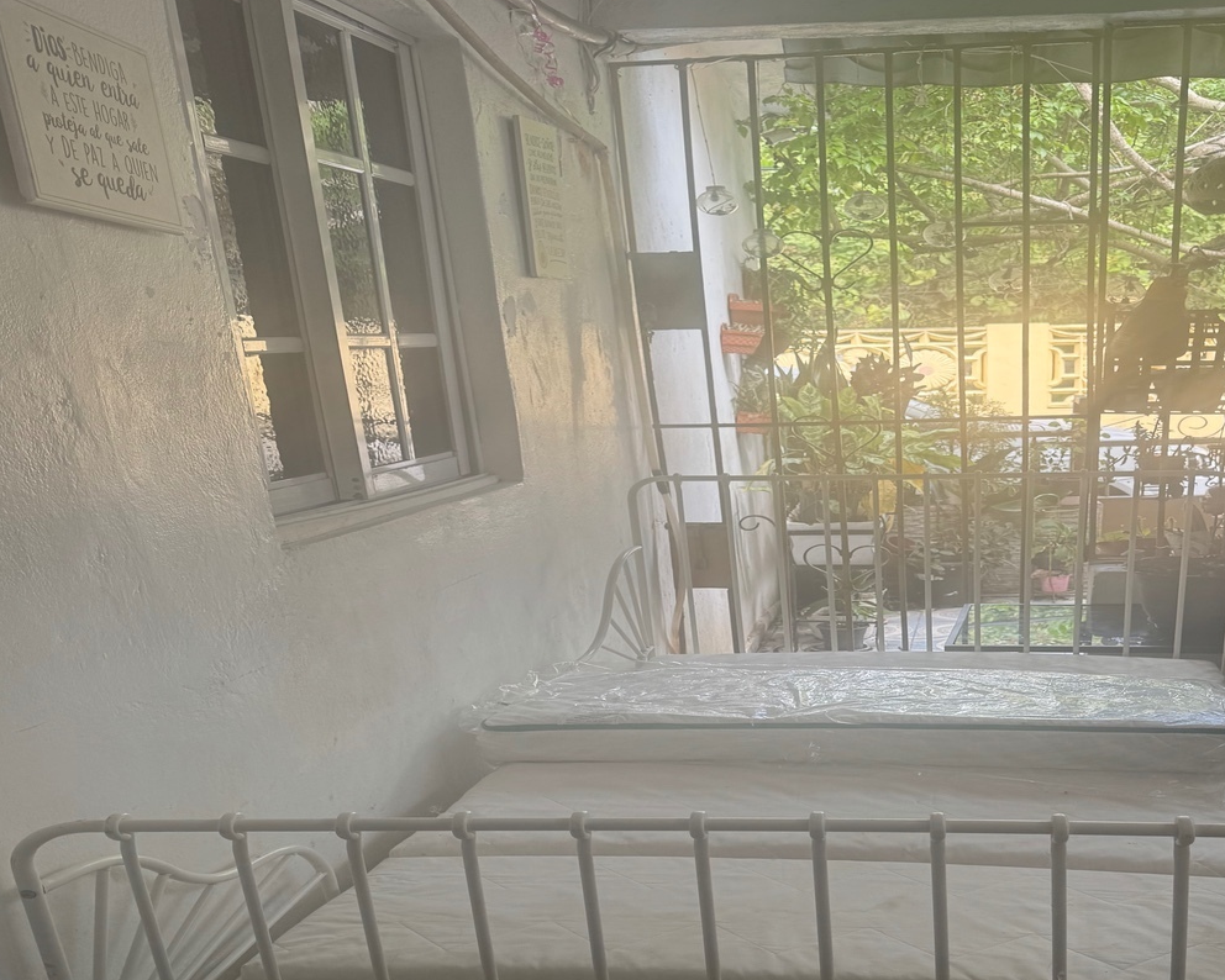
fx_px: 1233
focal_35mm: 34
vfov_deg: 42.8
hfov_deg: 51.8
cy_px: 648
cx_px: 821
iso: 64
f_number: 1.78
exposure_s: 1/180
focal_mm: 6.76
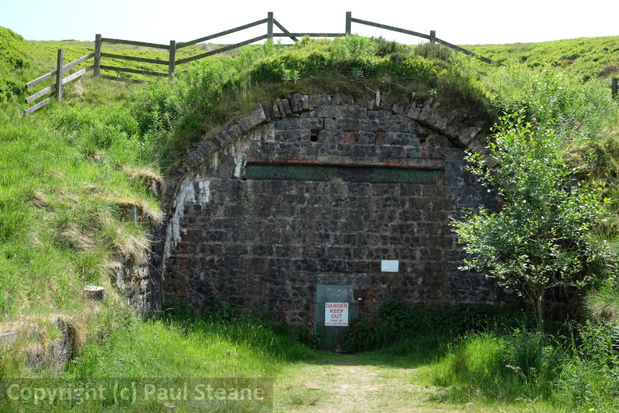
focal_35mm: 47
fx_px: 808
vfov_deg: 28.6
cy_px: 206
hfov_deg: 41.9
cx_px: 310
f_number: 5.6
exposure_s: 1/280
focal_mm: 31.5
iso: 200
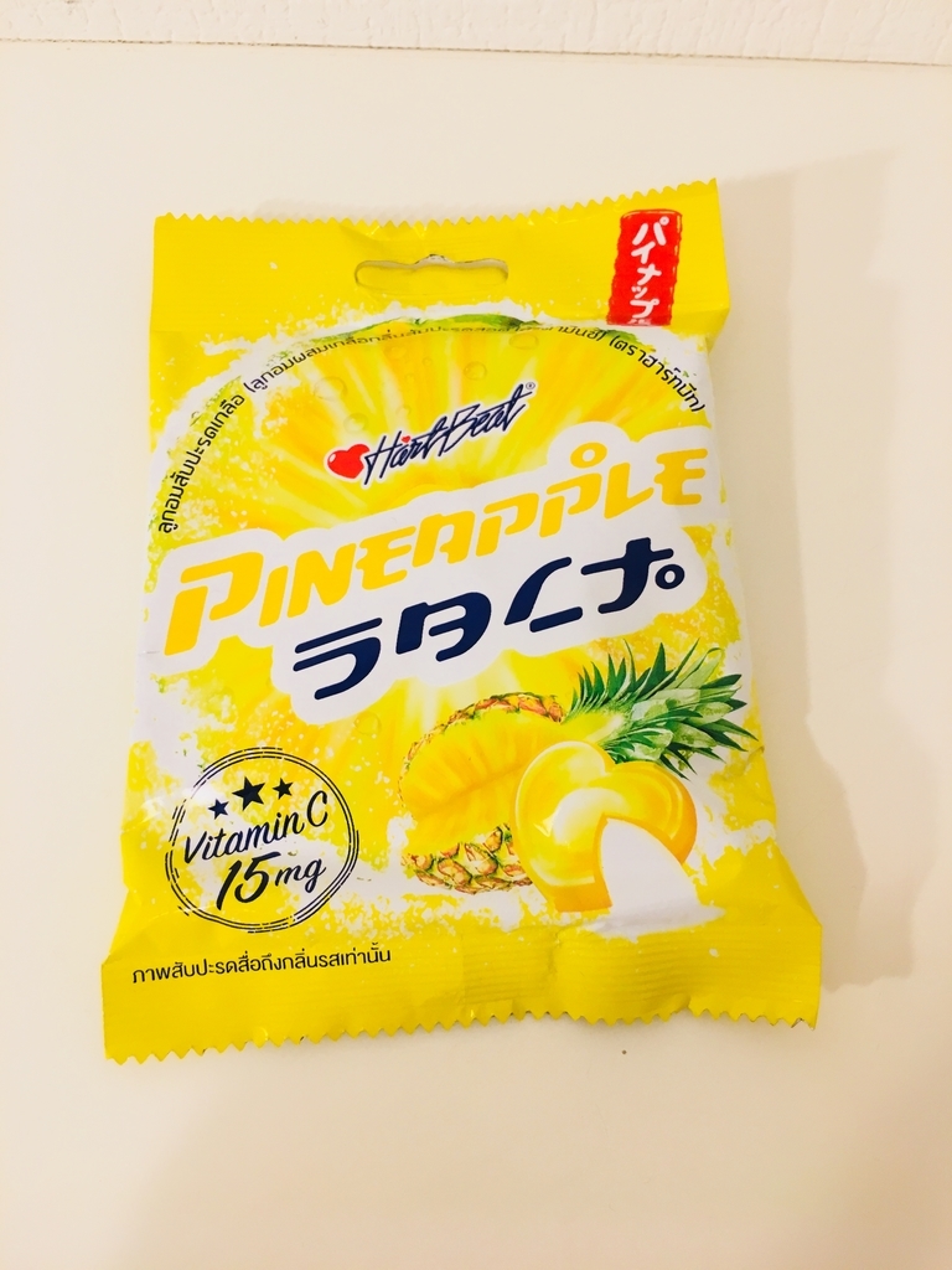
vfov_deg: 61.7
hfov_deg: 48.2
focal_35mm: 29
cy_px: 635
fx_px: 1063
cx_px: 476
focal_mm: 4.15
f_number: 2.2
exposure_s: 1/30
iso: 32
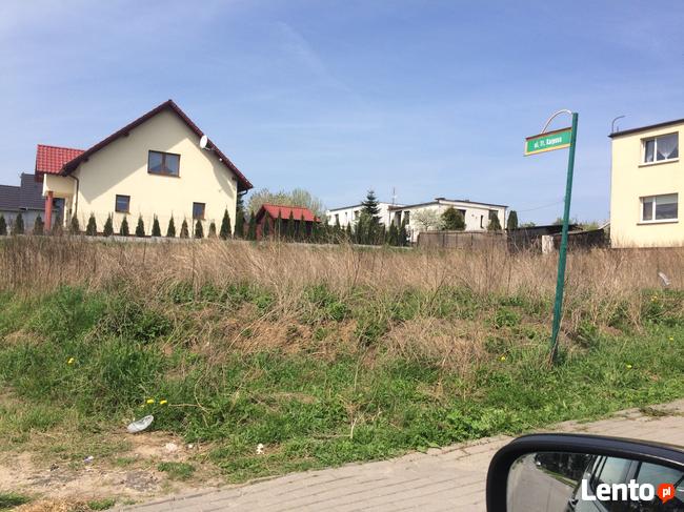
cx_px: 342
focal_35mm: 29
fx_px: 573
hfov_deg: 61.7
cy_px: 256
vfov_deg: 48.2
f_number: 2.2
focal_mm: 4.15
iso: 32
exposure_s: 1/2053
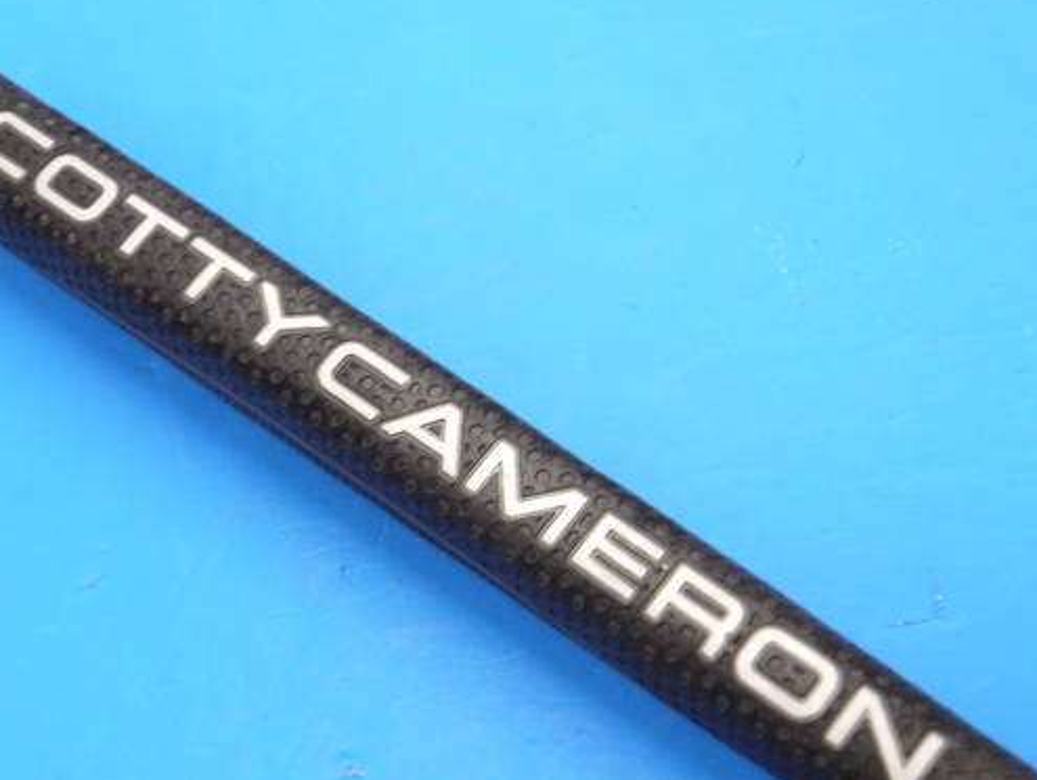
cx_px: 419
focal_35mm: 93
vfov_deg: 15.9
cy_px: 440
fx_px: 2788
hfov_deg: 21.0
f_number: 5.3
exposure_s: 1/100
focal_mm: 36
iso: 800
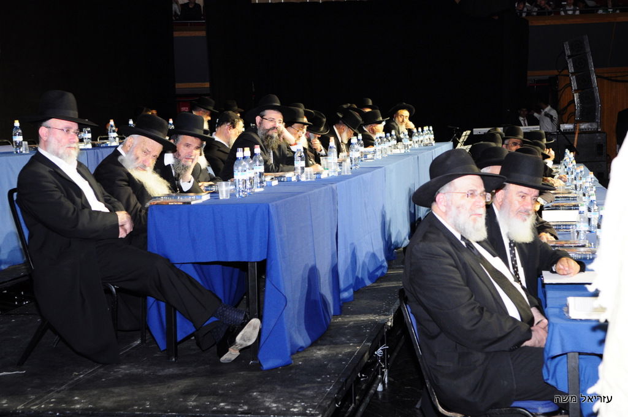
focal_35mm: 52
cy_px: 208
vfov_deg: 25.7
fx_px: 915
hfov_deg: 37.9
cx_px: 314
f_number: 4
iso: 800
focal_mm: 35
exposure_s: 1/30
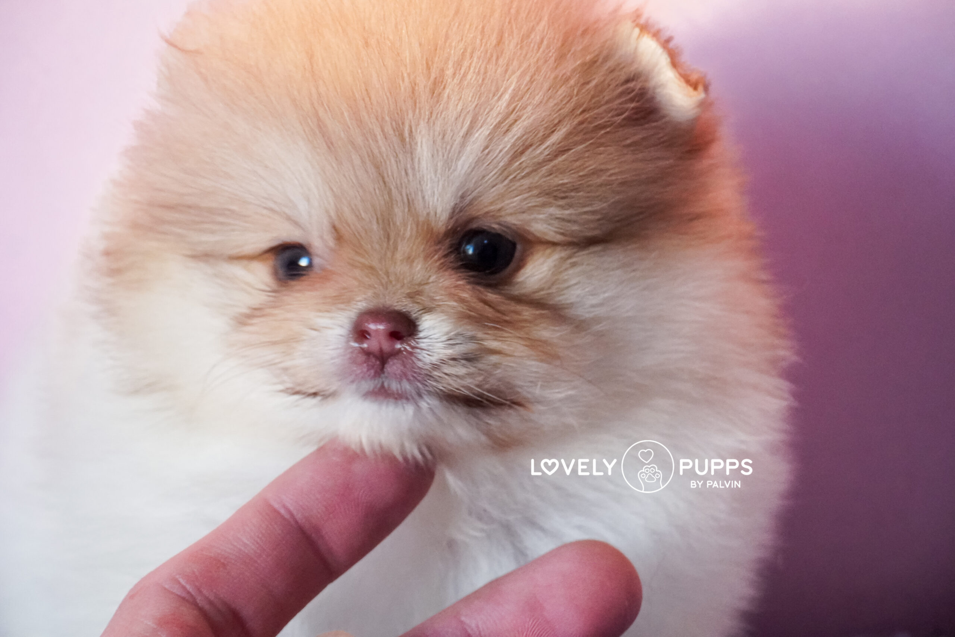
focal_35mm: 75
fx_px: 1990
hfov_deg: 27.0
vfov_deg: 18.2
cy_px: 318
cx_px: 478
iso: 4000
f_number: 11
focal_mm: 50
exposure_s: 1/80
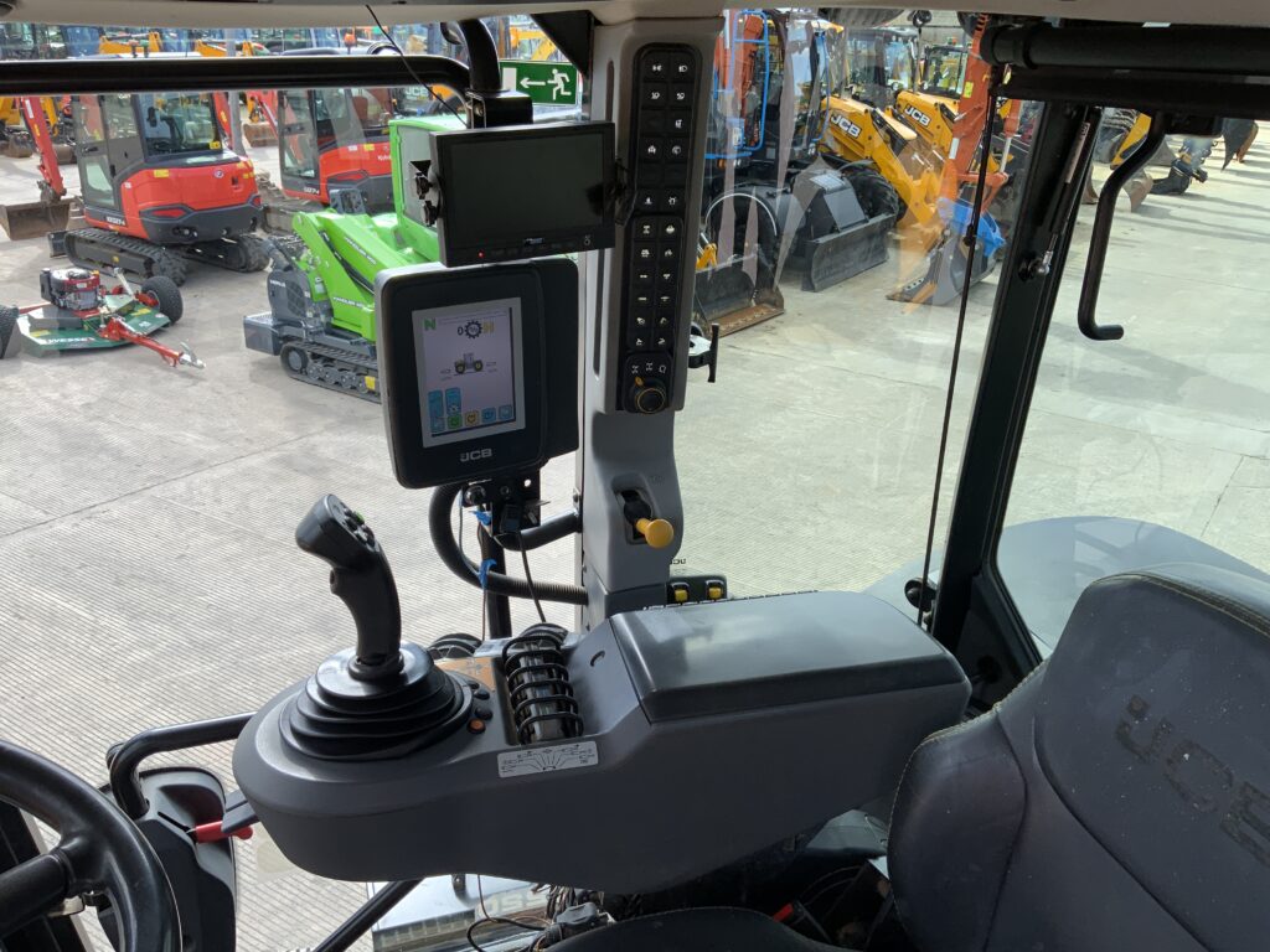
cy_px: 476
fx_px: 1064
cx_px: 635
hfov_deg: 61.7
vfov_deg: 48.2
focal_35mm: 29
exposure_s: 1/309
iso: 16
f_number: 1.8
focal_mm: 3
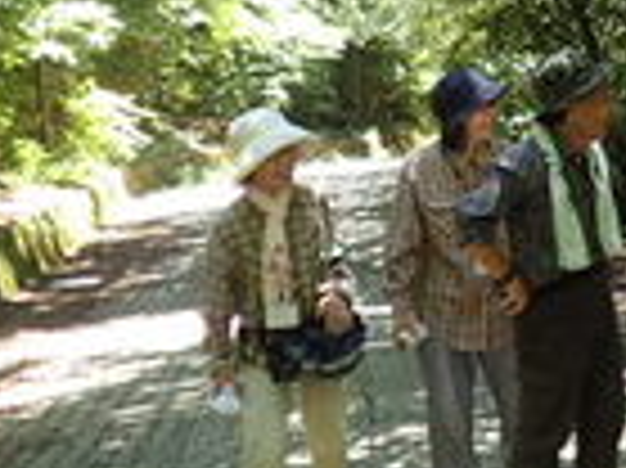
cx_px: 847
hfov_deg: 19.4
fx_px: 1662
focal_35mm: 92
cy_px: 126
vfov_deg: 16.0
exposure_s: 1/60
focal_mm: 5.87
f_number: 2.4
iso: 100
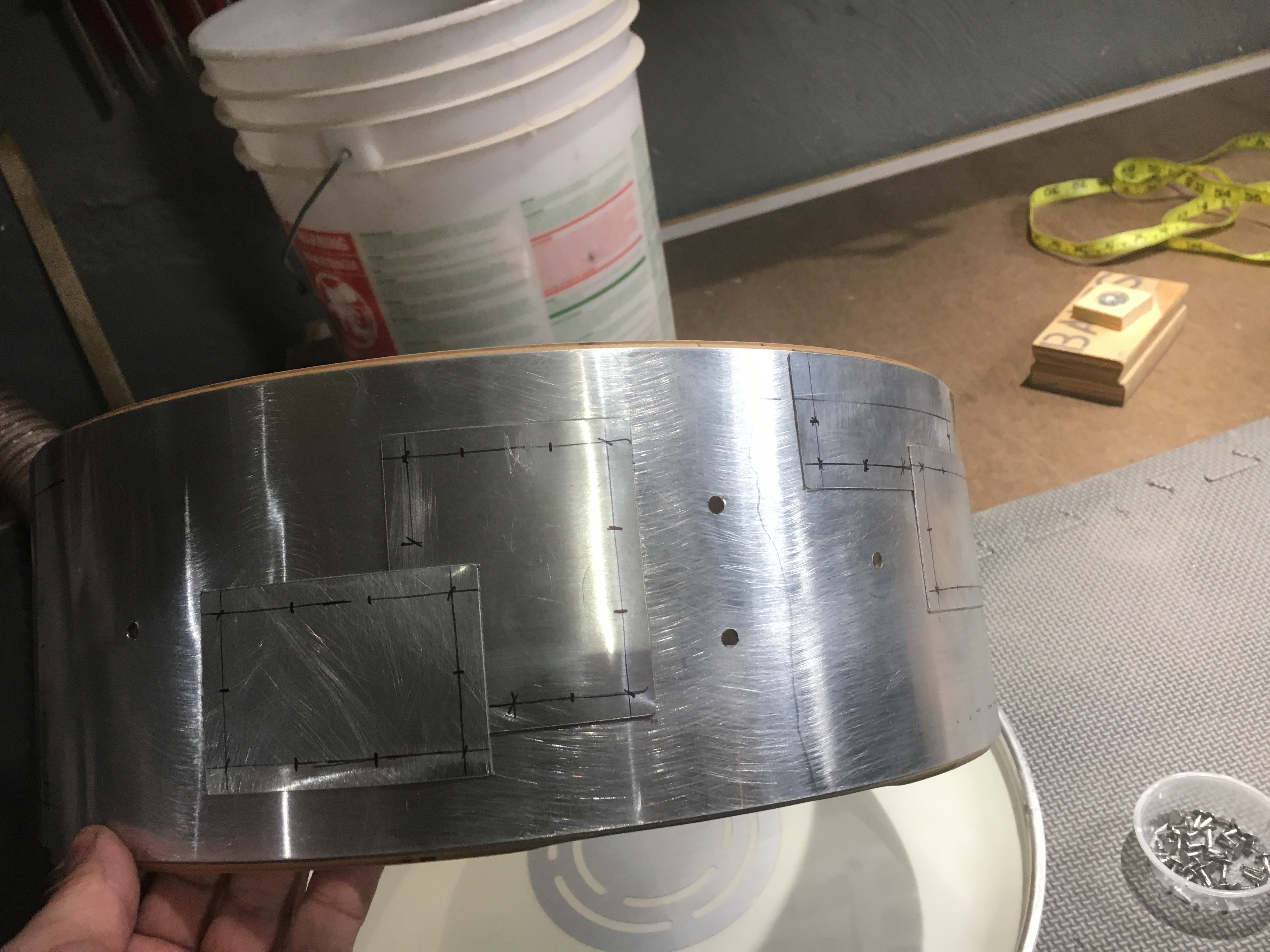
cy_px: 476
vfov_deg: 48.2
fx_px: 1064
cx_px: 635
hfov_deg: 61.7
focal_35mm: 29
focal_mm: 4.15
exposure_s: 1/30
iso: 40
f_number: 2.2
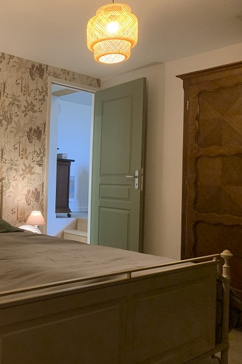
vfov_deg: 51.9
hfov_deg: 33.6
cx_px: 14
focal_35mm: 37
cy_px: 178
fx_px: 373
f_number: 1.8
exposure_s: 1/46
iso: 400
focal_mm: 4.25
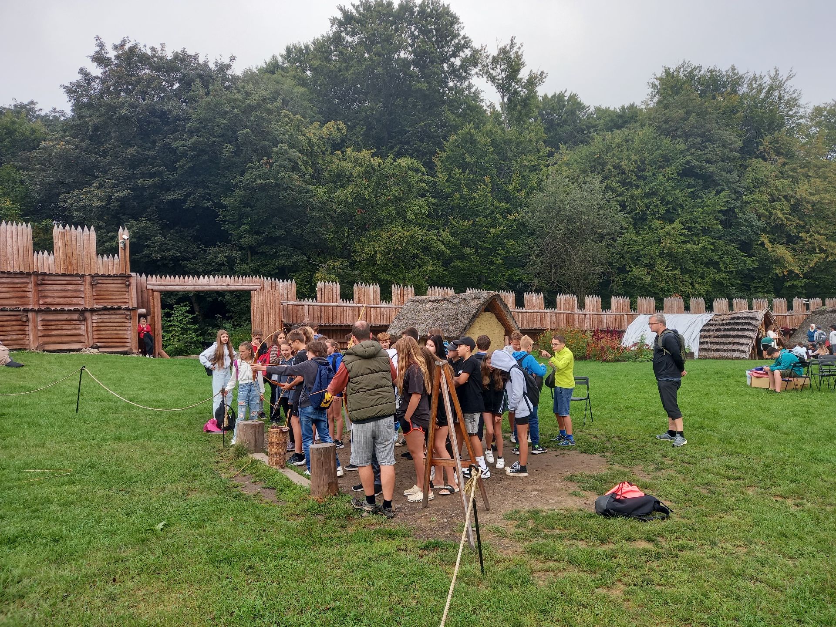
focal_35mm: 25
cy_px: 314
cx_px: 418
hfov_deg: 69.4
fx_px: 604
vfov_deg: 54.9
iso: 25
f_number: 2
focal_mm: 4.6
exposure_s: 1/140
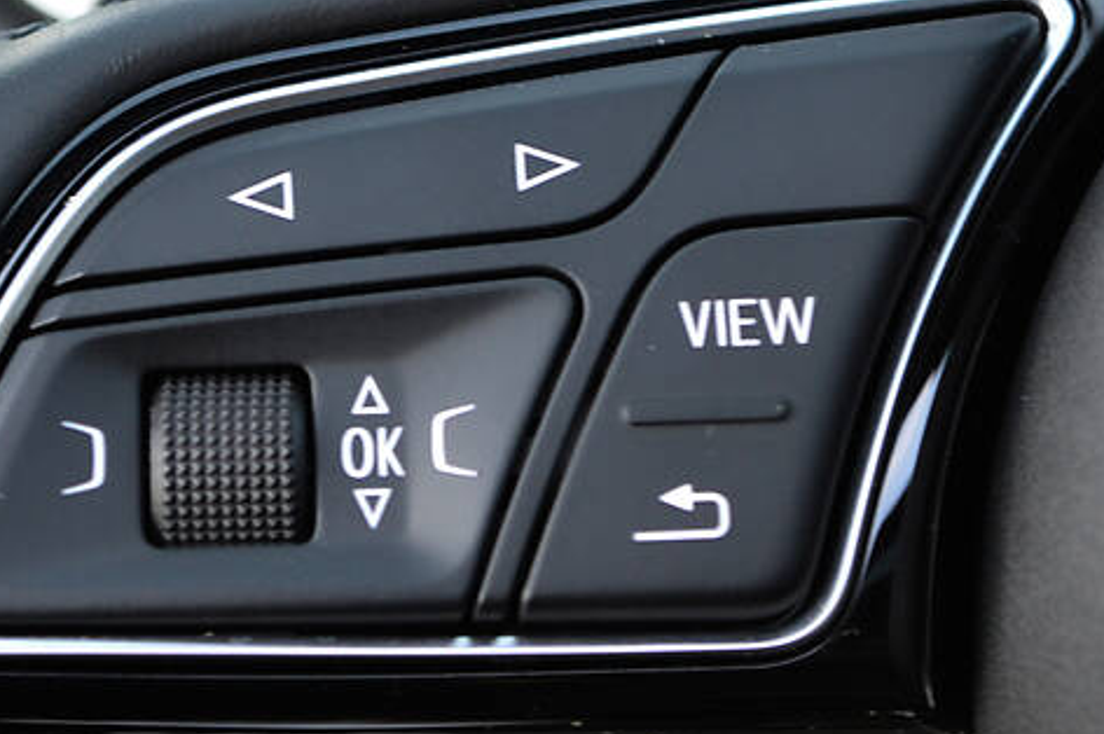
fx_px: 4286
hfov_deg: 14.7
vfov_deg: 9.8
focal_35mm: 140
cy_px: 212
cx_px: 421
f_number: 5.6
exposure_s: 1/15
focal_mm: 55
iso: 720
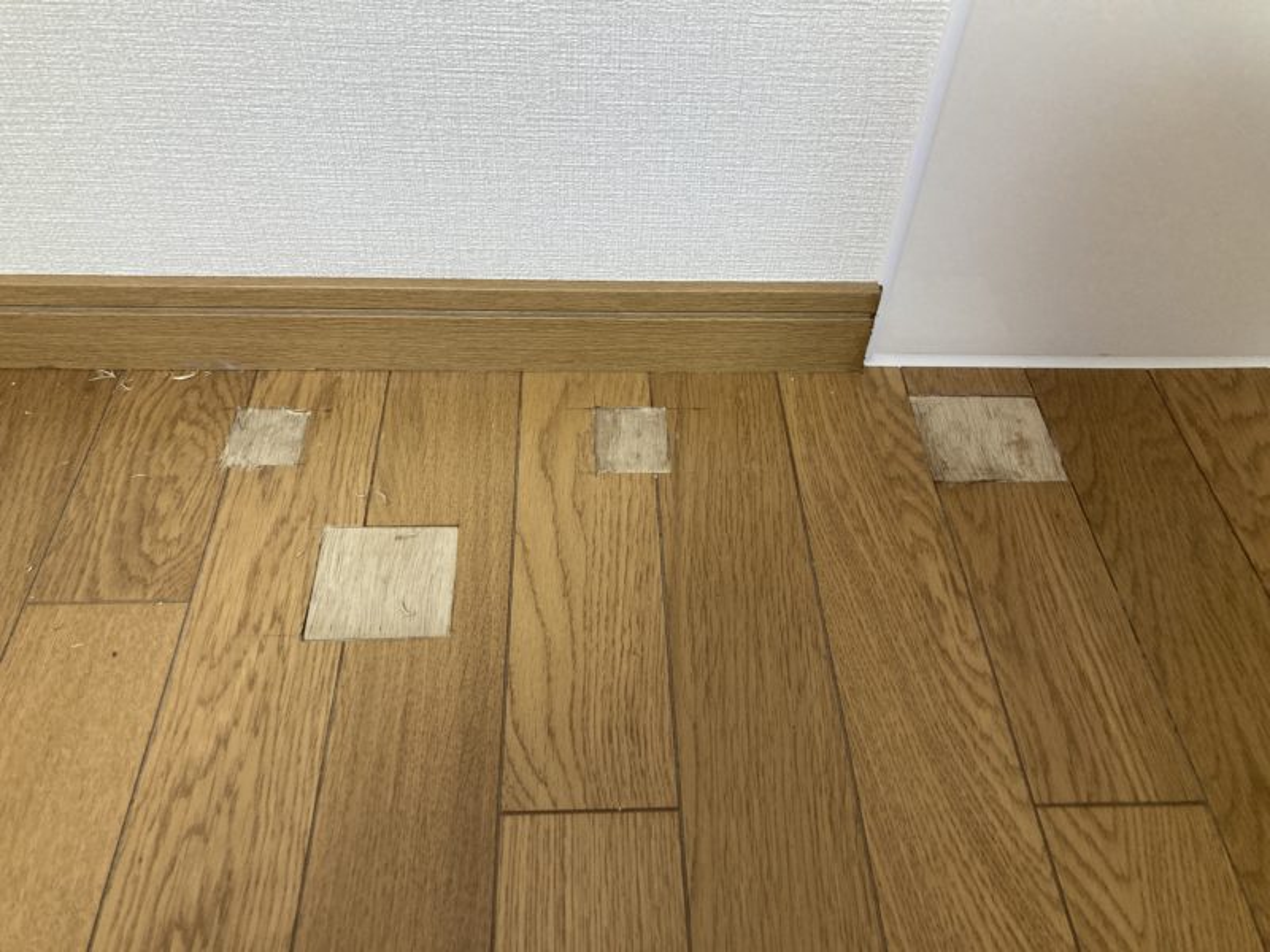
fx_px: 1027
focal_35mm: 28
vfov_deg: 49.7
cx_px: 635
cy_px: 476
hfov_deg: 63.4
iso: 200
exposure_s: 1/60
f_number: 1.8
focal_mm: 3.99
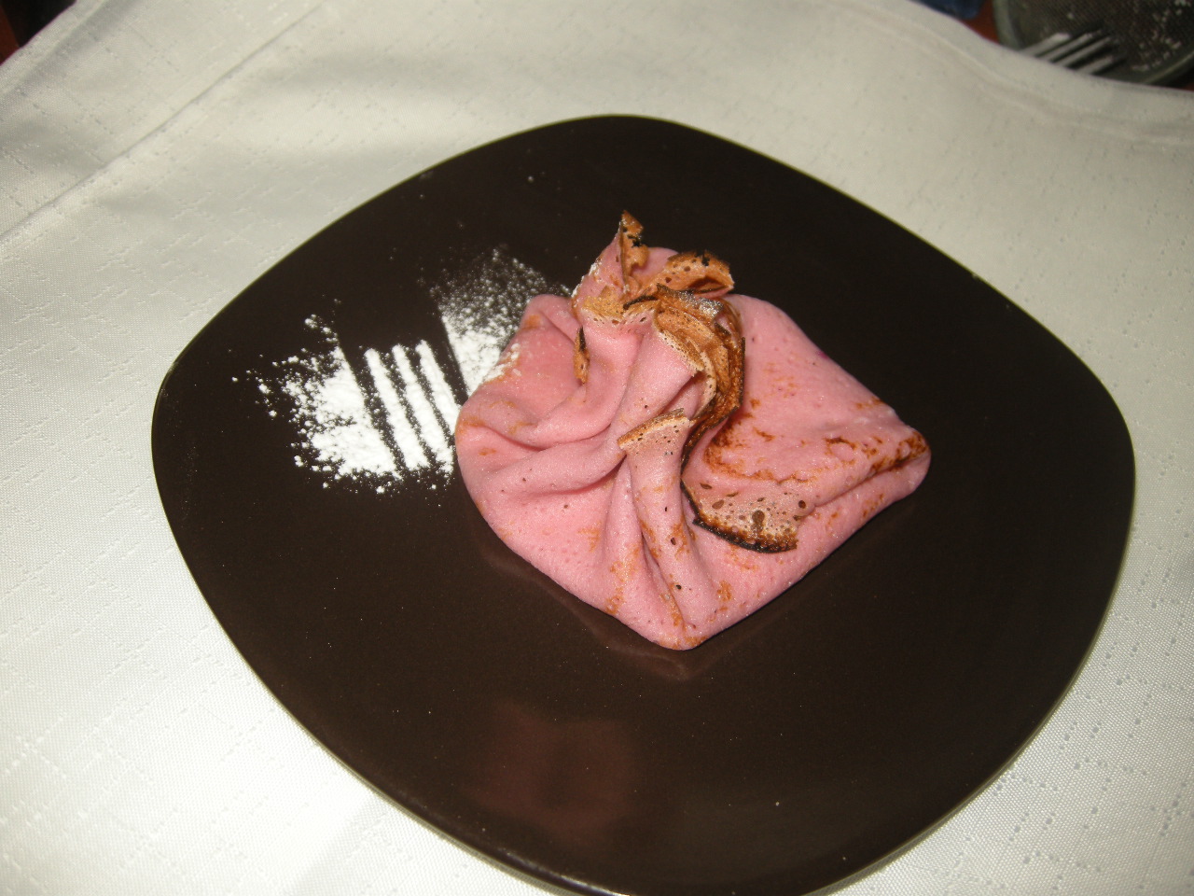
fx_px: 1207
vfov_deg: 40.7
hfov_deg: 52.6
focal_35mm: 35
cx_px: 597
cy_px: 448
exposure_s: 1/60
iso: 64
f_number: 2.7
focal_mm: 7.5
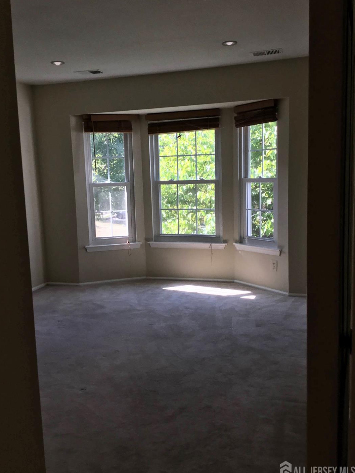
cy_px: 234
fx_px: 451
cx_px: 174
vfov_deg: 55.3
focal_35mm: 33
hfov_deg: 42.9
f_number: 2.4
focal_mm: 3.3
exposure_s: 1/120
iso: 32
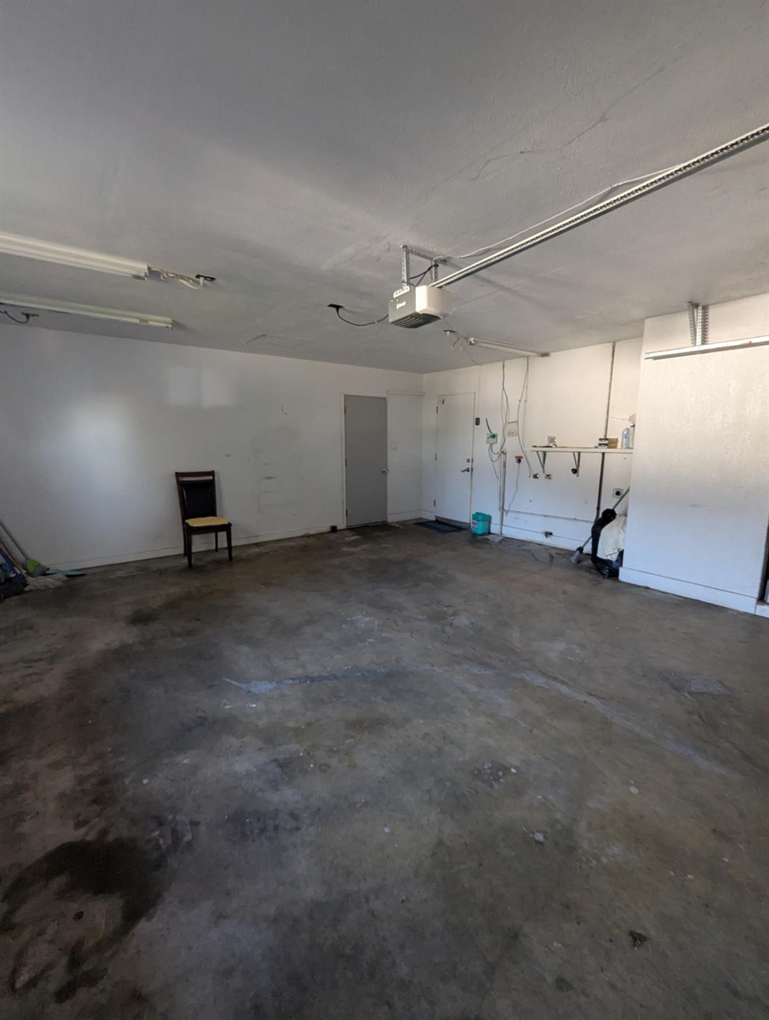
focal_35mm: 13
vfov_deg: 106.1
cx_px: 384
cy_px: 510
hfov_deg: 90.1
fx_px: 384
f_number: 2.2
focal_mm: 1.95
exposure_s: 1/31.8
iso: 416
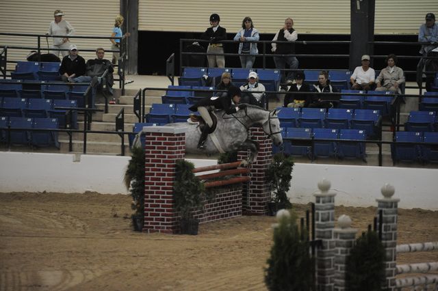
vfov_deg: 6.9
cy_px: 146
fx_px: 2432
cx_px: 219
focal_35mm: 200
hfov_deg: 10.3
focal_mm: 200
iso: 6400
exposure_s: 1/500
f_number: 2.8
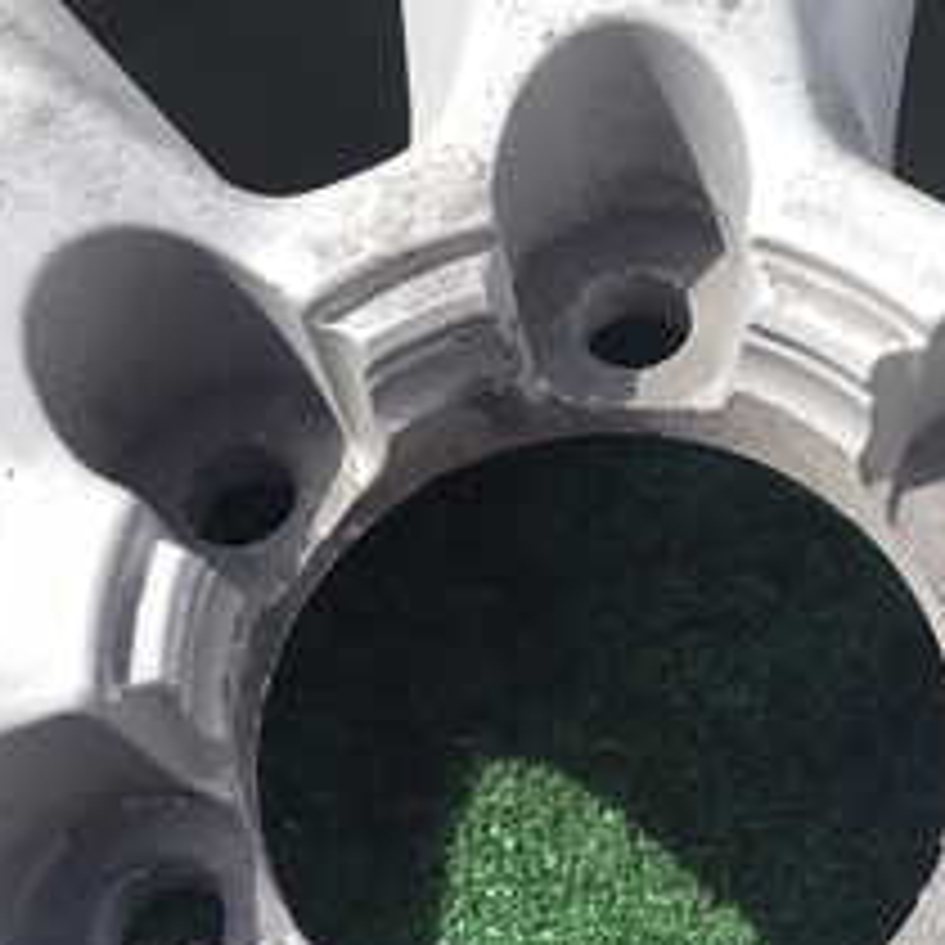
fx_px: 1946
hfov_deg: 27.2
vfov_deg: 27.3
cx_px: 608
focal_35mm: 63
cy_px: 544
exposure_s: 1/640
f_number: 2.8
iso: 100
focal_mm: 4.5
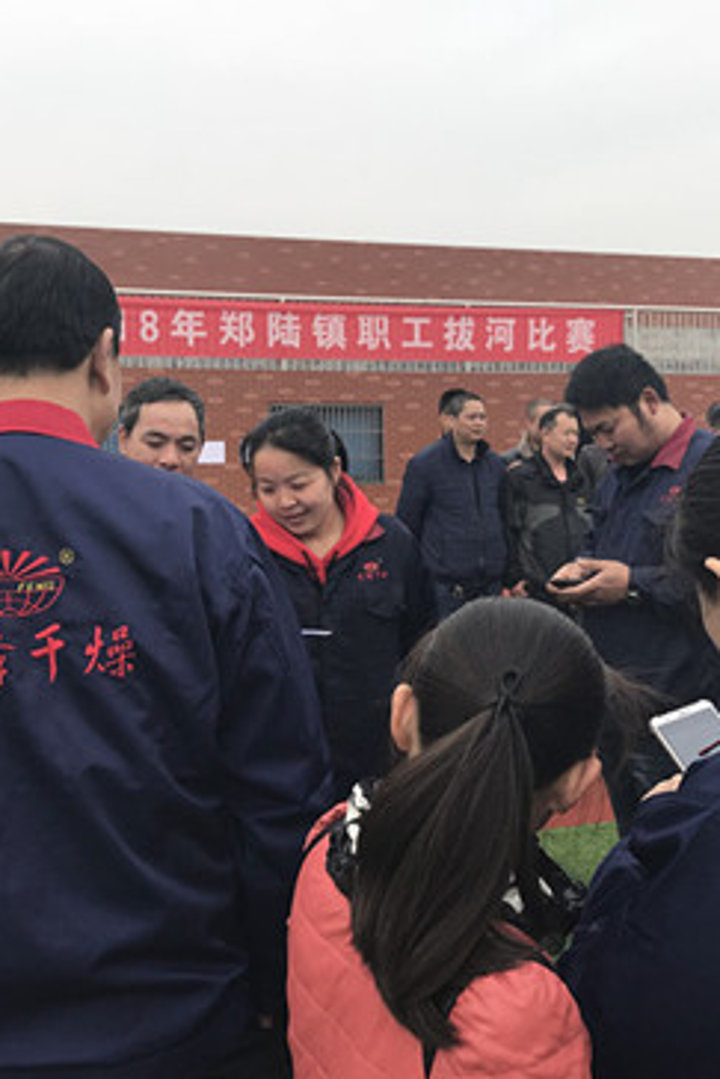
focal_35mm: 40
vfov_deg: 48.4
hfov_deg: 33.4
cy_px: 544
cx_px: 350
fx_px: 1199
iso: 20
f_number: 1.8
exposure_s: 1/948
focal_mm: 3.99
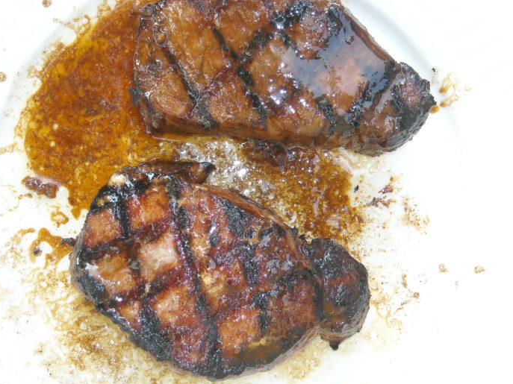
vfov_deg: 17.4
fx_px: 1259
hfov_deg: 23.0
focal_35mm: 85
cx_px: 264
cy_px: 191
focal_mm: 12.3
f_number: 3.9
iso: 200
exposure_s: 1/125
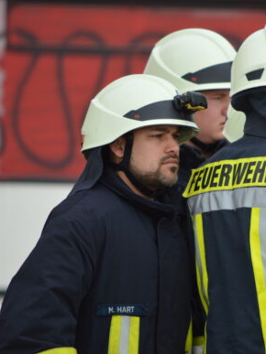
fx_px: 6704
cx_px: 249
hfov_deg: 2.3
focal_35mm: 654
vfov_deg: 3.0
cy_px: 177
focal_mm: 300
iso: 400
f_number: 5.6
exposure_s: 1/1000
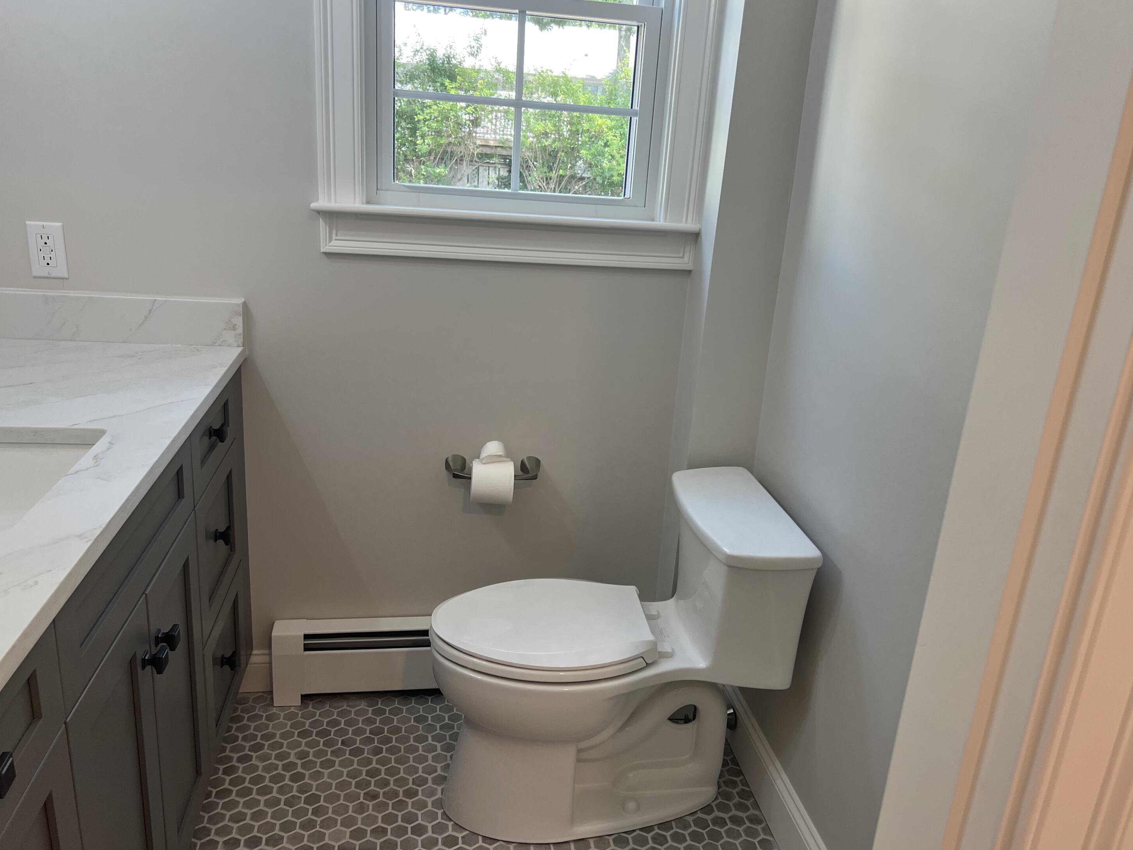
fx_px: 884
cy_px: 412
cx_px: 581
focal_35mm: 27
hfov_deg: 65.3
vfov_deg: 51.4
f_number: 1.5
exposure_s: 1/120
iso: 80
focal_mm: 5.7
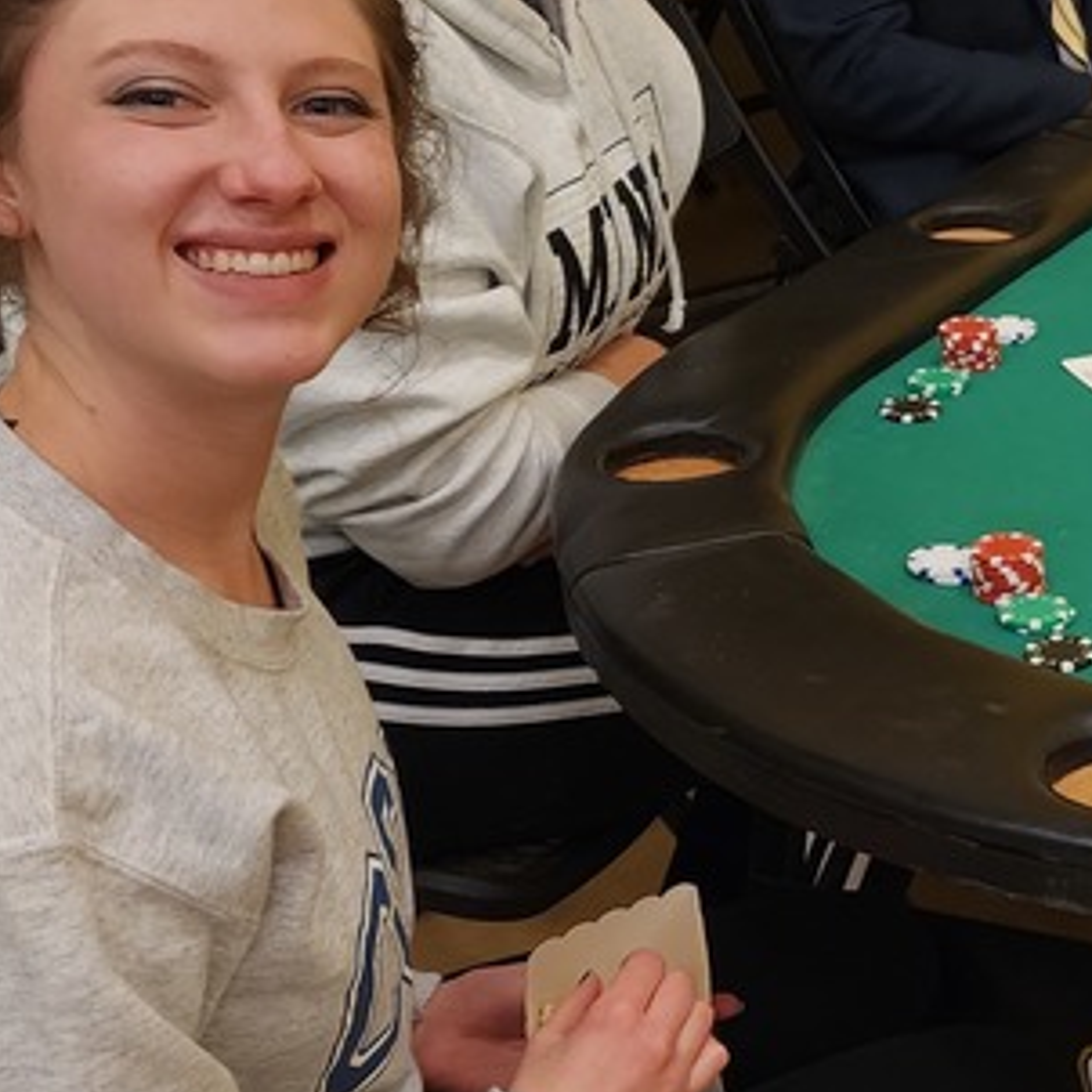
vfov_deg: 25.0
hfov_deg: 22.1
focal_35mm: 69
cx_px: 1472
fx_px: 2463
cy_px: 430
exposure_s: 1/120
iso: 250
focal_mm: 6.4
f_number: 1.8
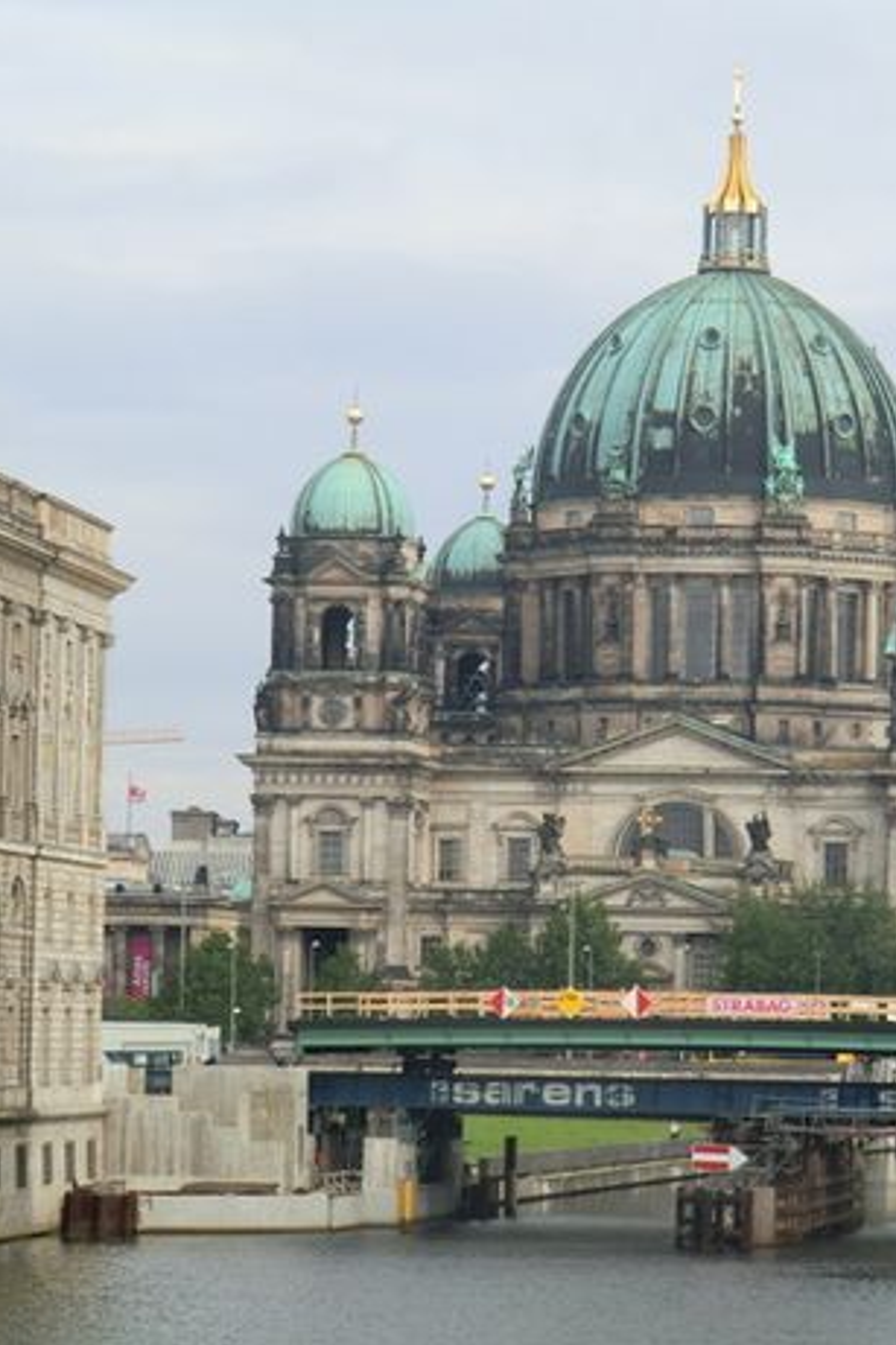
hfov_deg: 9.3
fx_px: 5492
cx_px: 703
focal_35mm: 147
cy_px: 675
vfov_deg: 14.0
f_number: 5
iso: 64
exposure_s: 1/125
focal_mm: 18.8
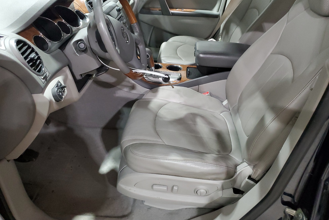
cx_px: 167
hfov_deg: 65.5
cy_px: 96
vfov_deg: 46.3
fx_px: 256
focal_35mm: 28
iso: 345
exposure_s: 1/60.2
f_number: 1.5
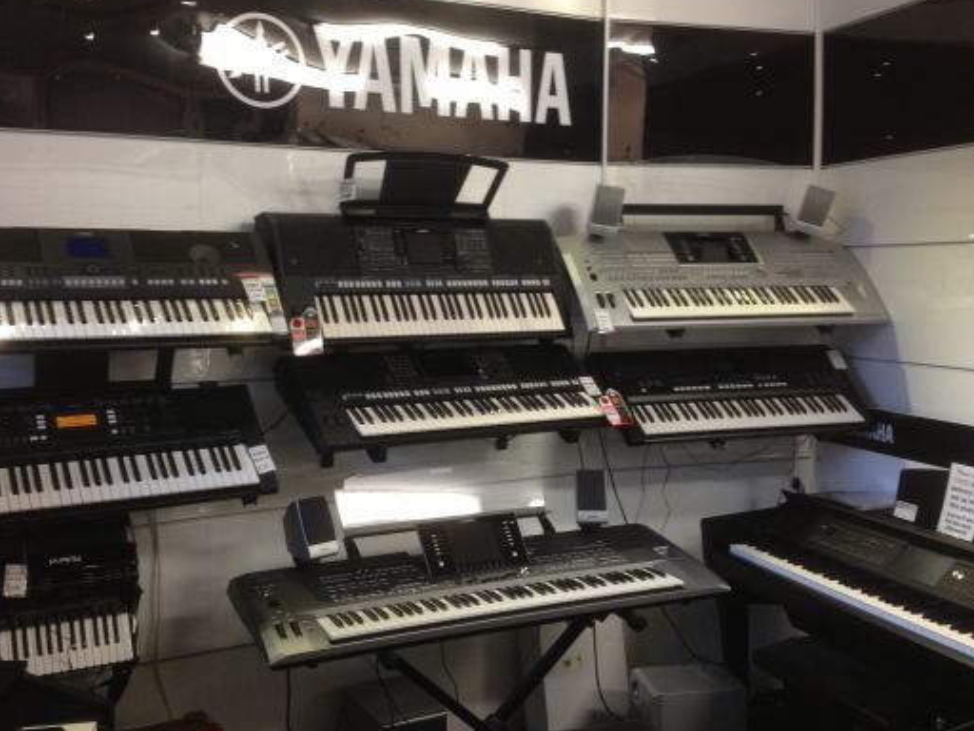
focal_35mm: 41
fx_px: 1154
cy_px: 343
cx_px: 462
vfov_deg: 35.1
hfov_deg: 45.8
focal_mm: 4.28
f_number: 2.4
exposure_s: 1/20
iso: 125
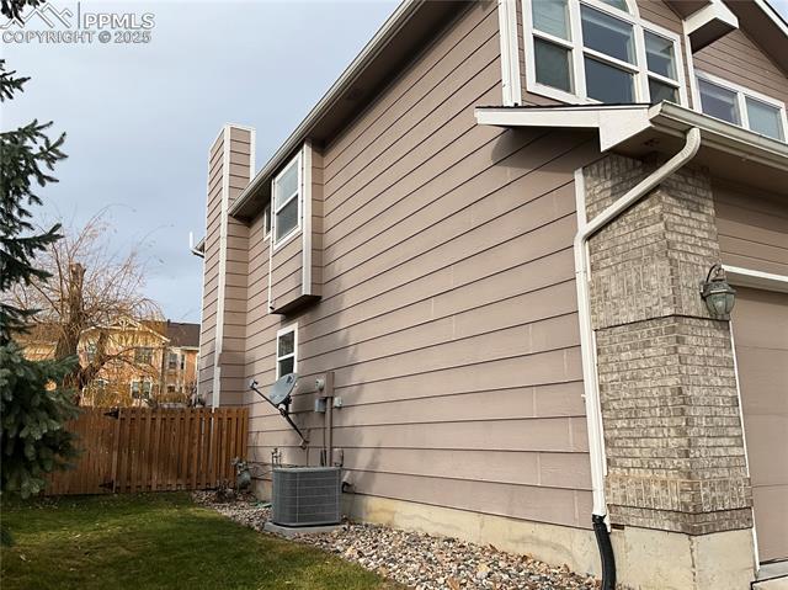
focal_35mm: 29
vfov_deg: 48.2
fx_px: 660
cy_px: 295
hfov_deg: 61.7
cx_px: 394
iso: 25
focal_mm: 3
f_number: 1.8
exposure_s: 1/1534
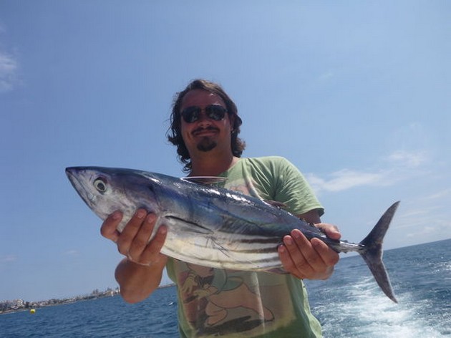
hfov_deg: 61.7
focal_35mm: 29
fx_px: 378
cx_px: 226
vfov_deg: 48.2
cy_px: 169
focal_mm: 5.2
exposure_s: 1/160
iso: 100
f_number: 10
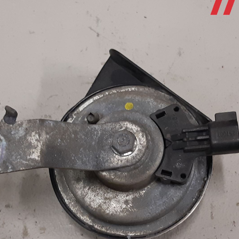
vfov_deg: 38.1
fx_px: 344
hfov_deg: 38.3
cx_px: 119
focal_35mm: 44
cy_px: 149
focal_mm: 3.93
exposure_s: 1/50
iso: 125
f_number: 1.7
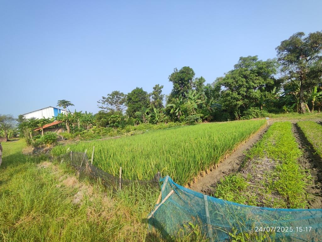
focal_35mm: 16
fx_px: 149
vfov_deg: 78.1
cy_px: 121
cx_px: 161
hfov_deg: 94.5
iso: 50
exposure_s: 1/469
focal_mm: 2.13
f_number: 2.4
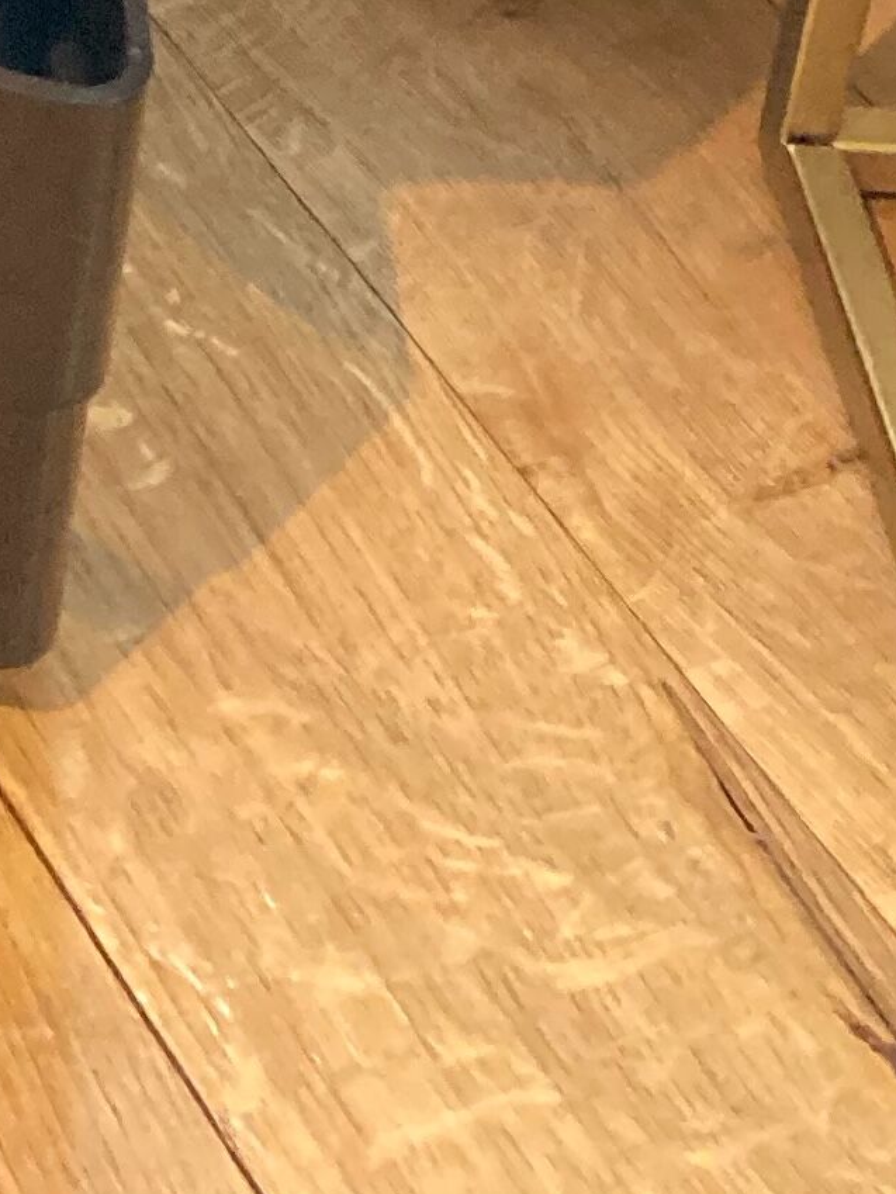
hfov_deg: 10.3
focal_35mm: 133
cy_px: -1622
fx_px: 4589
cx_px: -907
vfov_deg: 12.1
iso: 250
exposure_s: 1/33
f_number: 1.8
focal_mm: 3.99
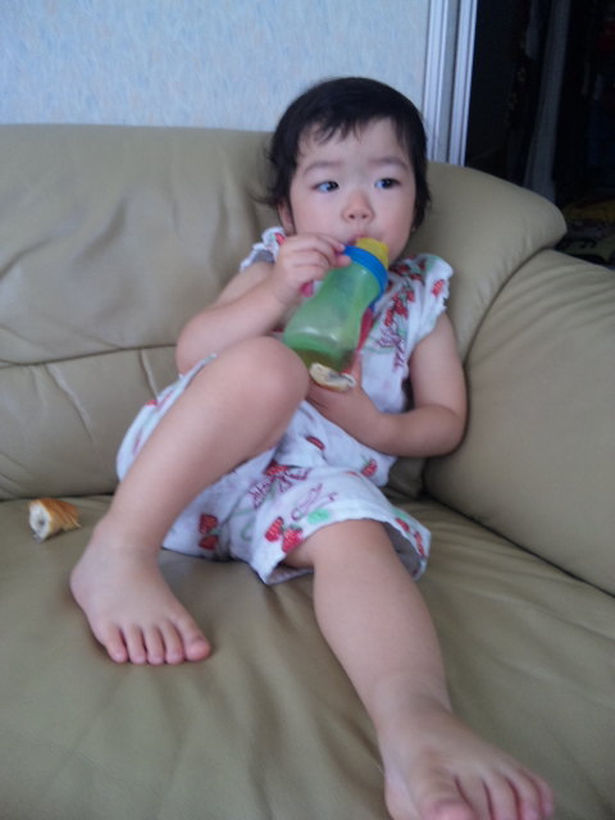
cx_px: 308
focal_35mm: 29
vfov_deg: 61.7
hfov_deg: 48.2
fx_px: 687
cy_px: 410
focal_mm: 4.82
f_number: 2.8
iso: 100
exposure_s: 1/5.51
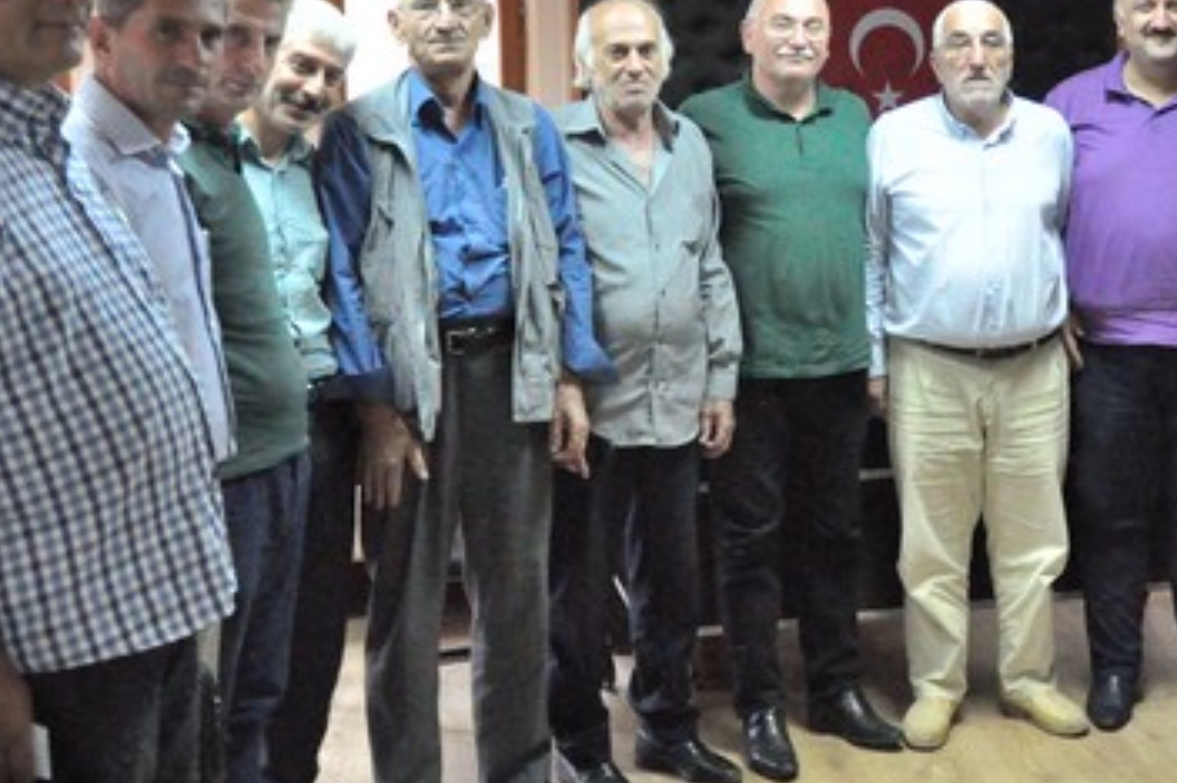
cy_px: 212
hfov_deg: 32.5
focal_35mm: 60
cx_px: 943
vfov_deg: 22.4
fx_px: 1958
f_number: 5.6
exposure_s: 1/125
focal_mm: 21
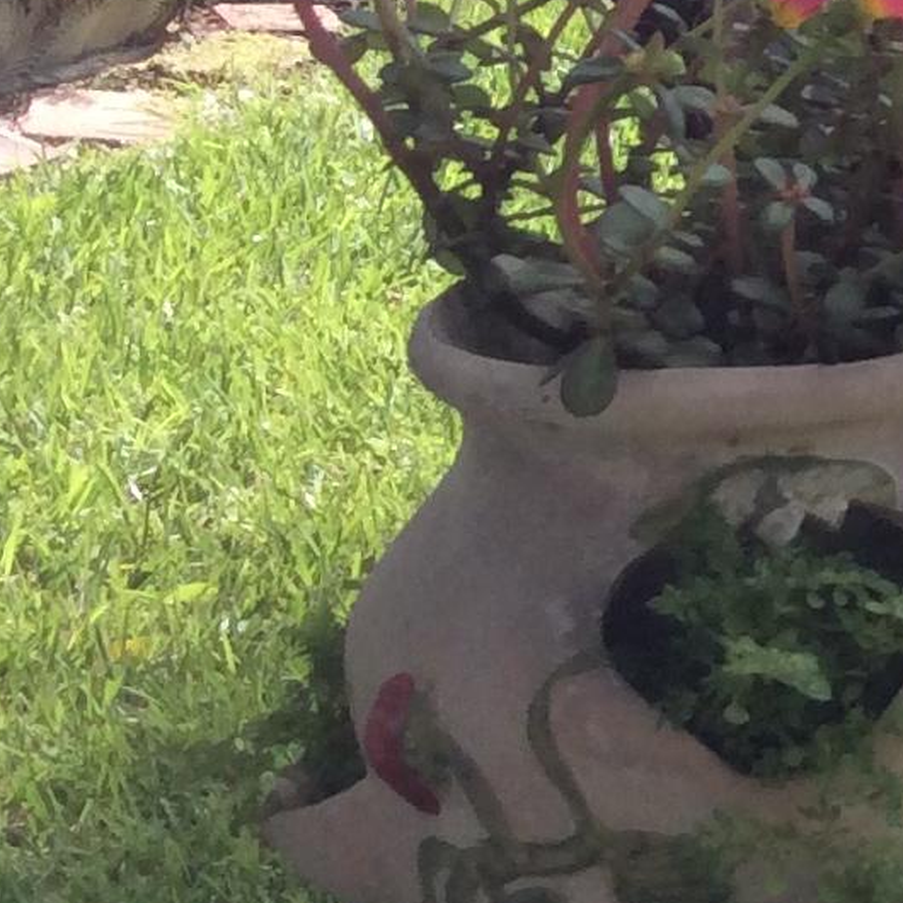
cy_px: 43
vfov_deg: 12.5
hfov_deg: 11.0
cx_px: 2045
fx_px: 4073
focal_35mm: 138
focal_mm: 3.3
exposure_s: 1/351
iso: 32
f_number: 2.4
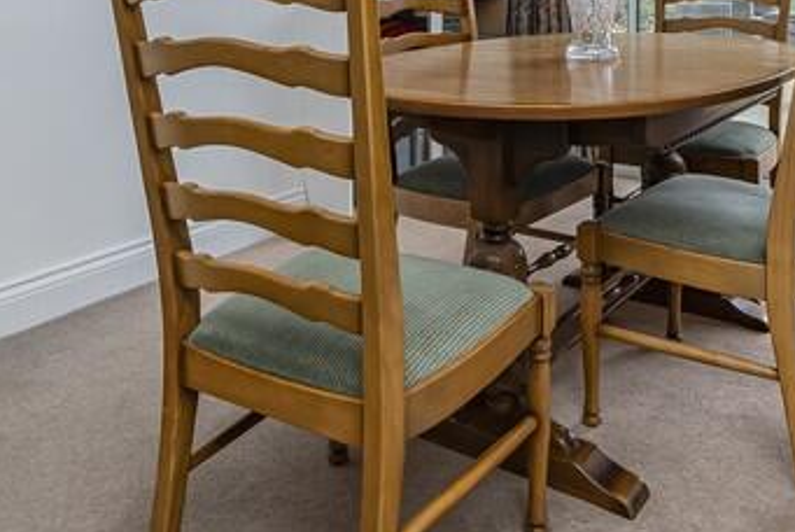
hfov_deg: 52.3
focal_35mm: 36
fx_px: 796
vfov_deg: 32.6
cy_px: -48
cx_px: 515
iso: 320
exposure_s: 1/125
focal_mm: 12
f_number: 9
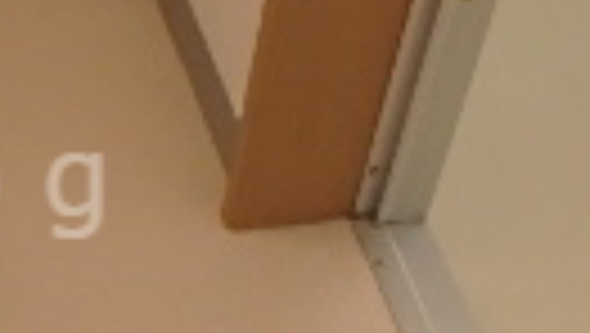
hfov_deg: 17.8
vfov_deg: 10.9
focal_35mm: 112
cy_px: 184
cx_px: -180
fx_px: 1754
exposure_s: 1/40
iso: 200
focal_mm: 3.7
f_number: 3.5
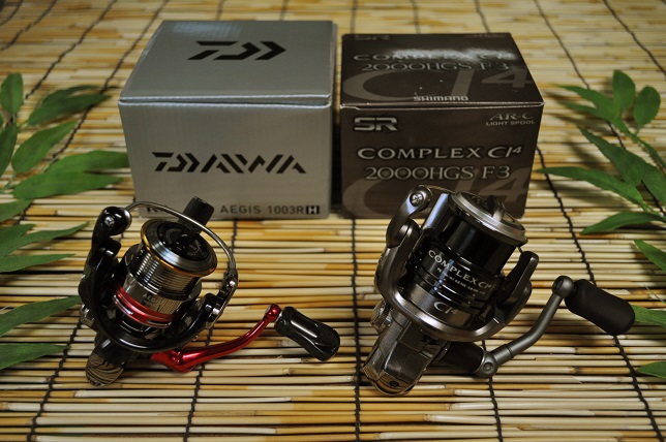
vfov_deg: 36.8
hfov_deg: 53.2
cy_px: 221
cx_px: 333
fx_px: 665
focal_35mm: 36
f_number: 4
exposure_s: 1/60
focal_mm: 24
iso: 720
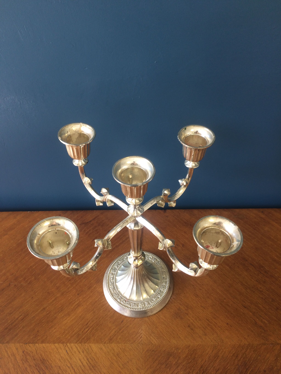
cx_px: 140
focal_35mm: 29
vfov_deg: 61.7
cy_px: 187
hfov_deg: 48.2
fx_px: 314
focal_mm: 4.15
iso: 40
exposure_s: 1/33
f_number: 2.2
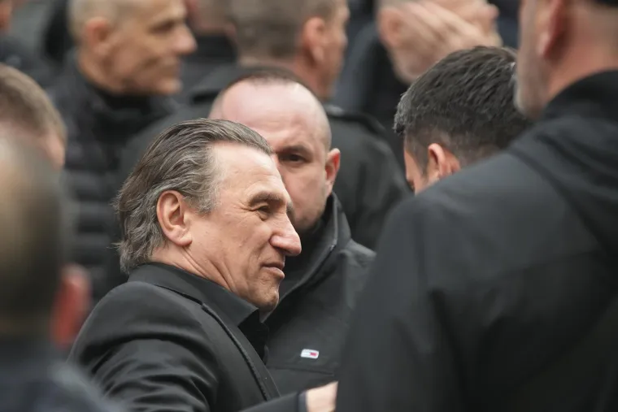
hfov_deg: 6.9
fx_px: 5151
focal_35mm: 300
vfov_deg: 4.6
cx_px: 309
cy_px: 206
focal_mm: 200
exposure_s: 1/2500
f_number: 2.8
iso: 1000
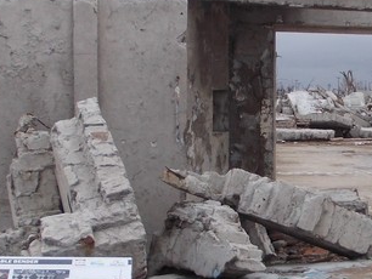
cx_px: 311
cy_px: 175
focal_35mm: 70
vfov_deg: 21.0
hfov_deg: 27.1
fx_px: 753
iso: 80
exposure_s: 1/125
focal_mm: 4
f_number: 5.4
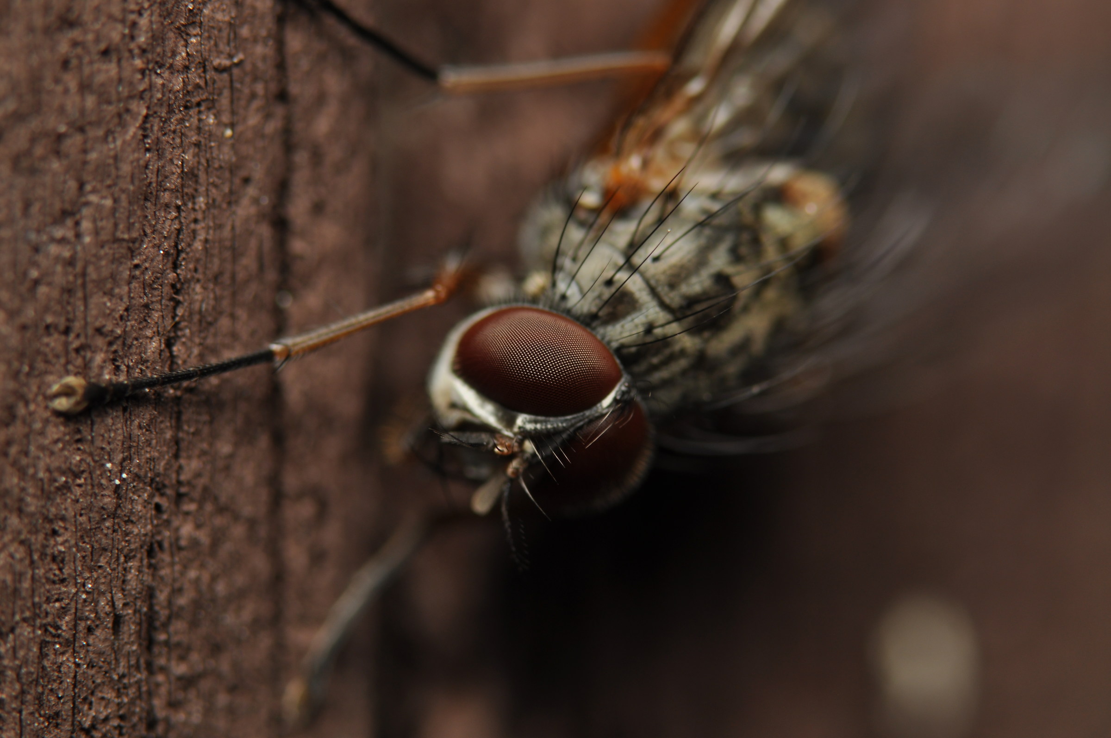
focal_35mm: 158
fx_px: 4855
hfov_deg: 13.1
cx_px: 556
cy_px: 369
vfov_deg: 8.7
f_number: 11
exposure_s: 1/125
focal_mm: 105
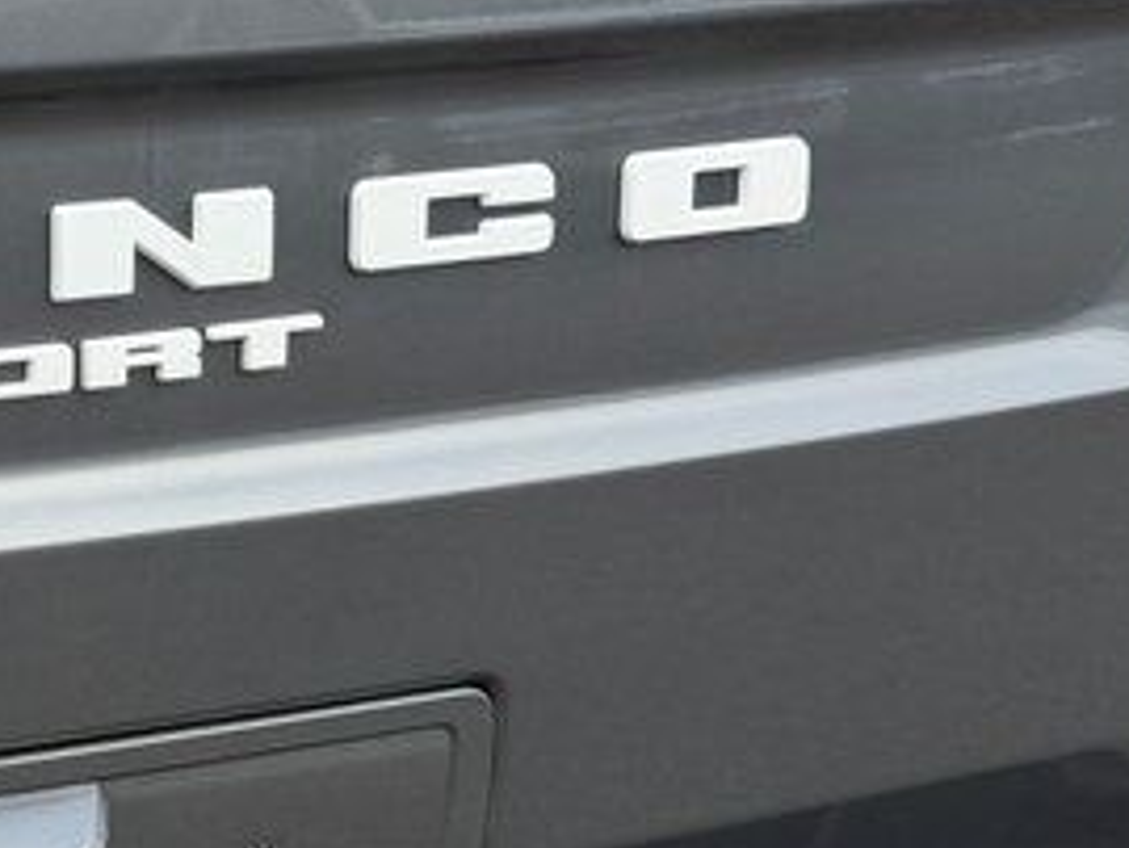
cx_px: -159
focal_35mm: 114
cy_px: 386
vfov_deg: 13.0
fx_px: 3720
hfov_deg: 16.7
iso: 64
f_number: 1.78
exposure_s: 1/1931
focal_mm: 6.76
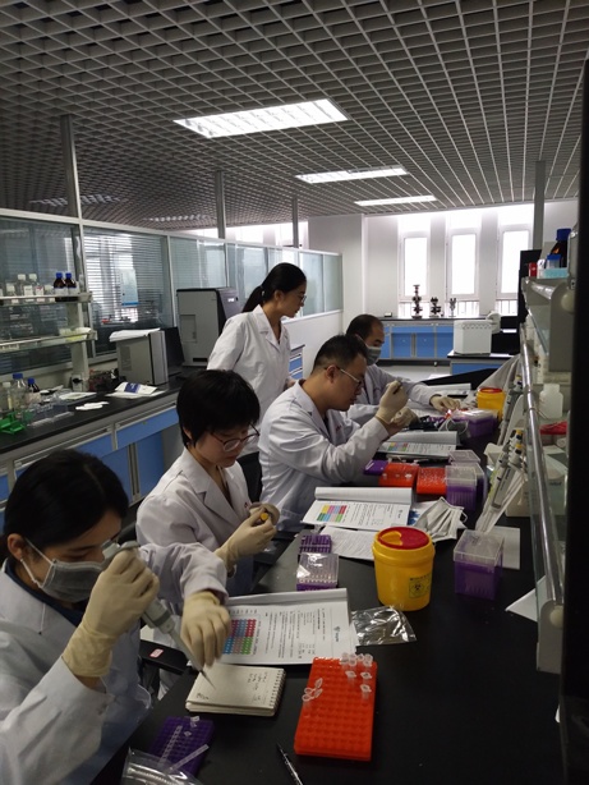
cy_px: 392
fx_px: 589
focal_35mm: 26
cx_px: 294
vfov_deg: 67.3
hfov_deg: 53.1
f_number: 2
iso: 167
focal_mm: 3.88
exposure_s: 1/40
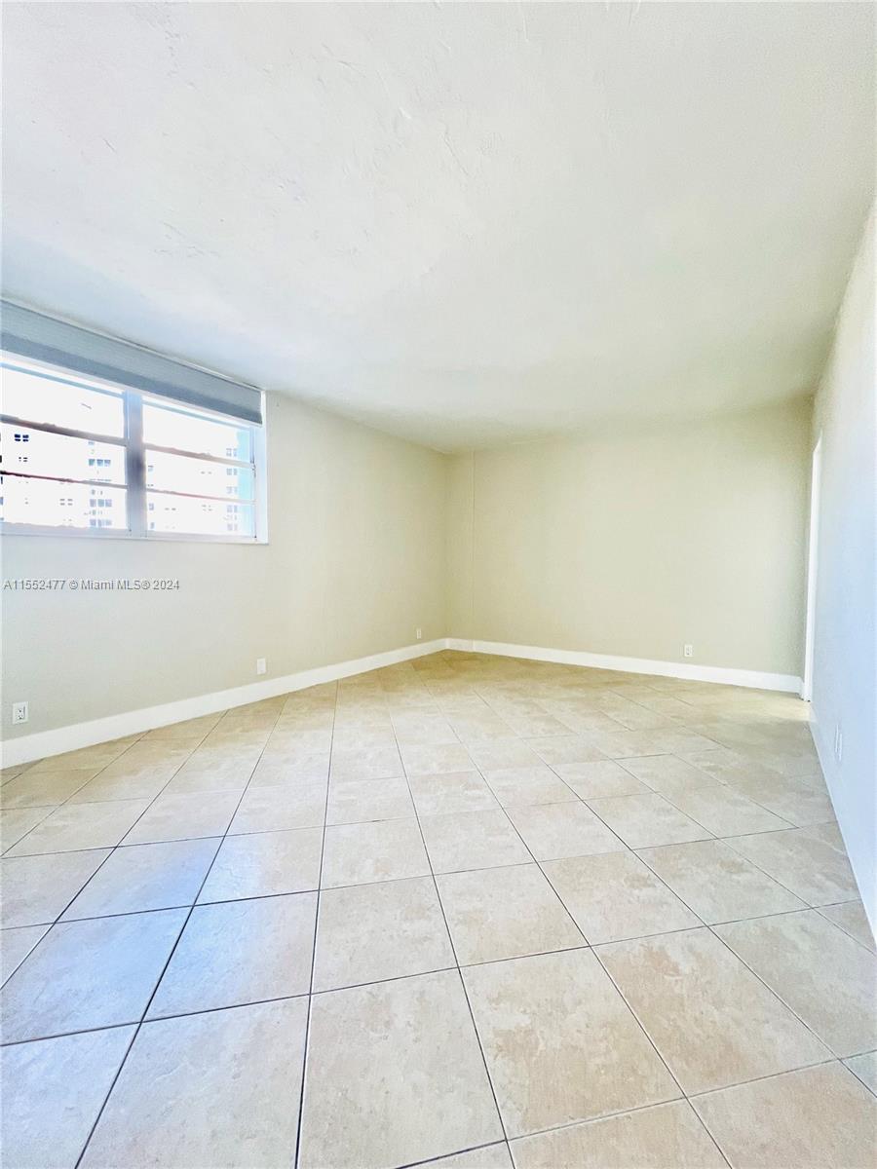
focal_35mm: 13
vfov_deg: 106.2
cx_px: 438
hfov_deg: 89.9
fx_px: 439
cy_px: 584
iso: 125
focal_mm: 1.57
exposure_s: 1/120
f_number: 1.8
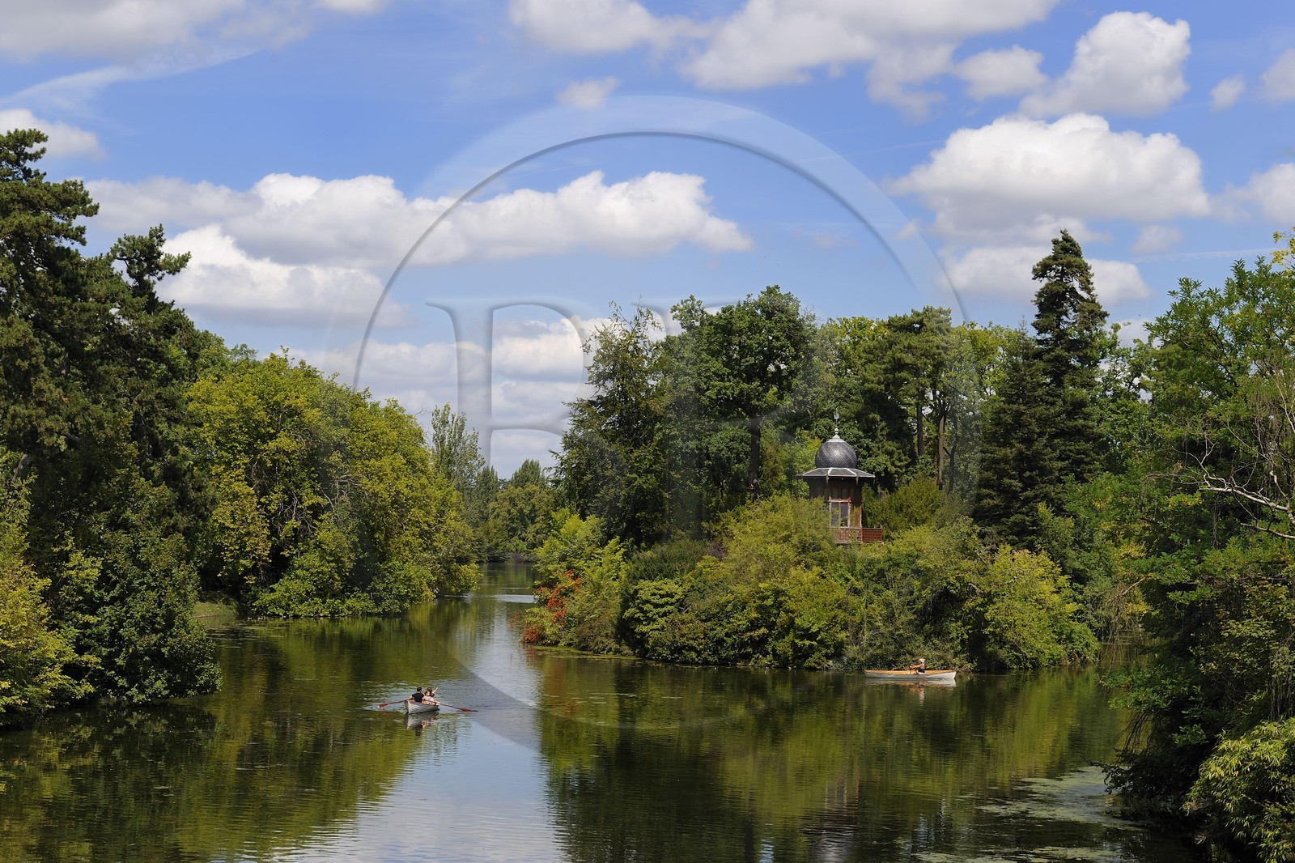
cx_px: 648
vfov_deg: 19.4
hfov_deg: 28.8
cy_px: 432
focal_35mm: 70
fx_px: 2517
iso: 200
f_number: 9
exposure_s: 1/250
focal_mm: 70
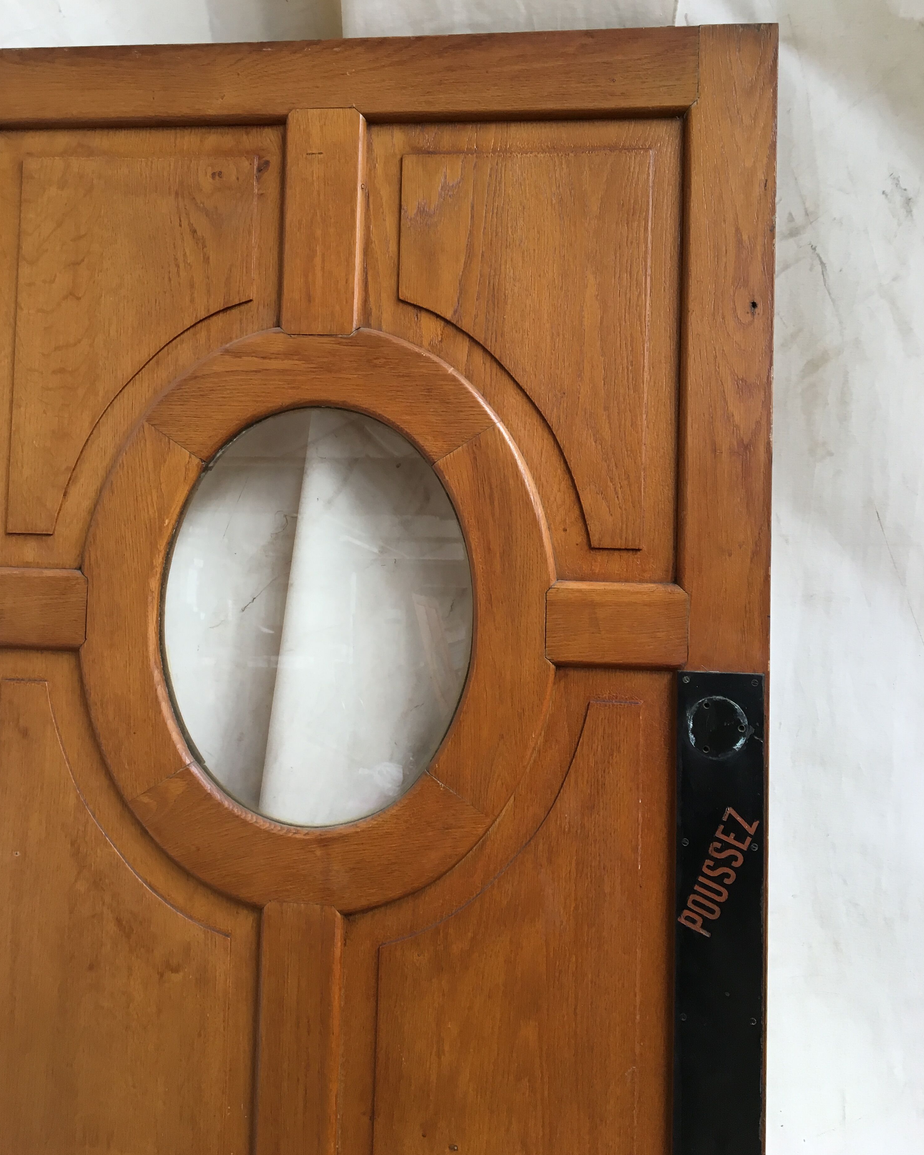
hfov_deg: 47.1
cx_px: 453
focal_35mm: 31
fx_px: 1060
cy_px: 546
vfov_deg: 57.1
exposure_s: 1/33
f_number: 2.2
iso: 64
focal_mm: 4.15
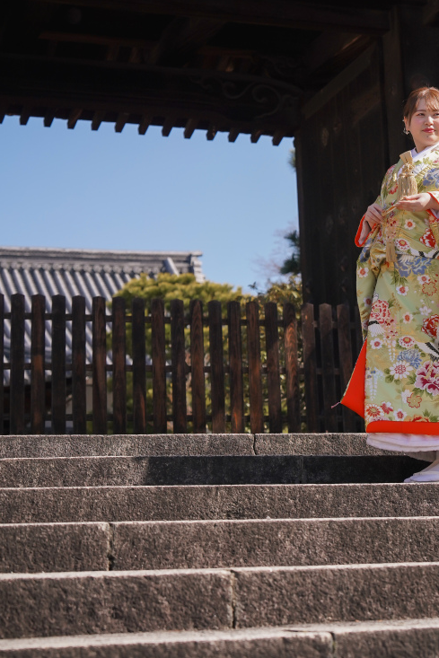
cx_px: 321
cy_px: 128
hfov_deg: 15.1
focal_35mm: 90
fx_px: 1645
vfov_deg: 22.3
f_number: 3.2
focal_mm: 55
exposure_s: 1/3200
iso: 400
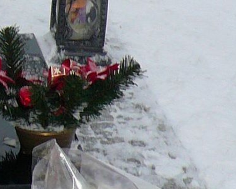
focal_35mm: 186
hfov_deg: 10.2
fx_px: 1298
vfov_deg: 8.1
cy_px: -109
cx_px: -49
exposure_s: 1/200
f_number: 2.9
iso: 100
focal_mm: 5.2
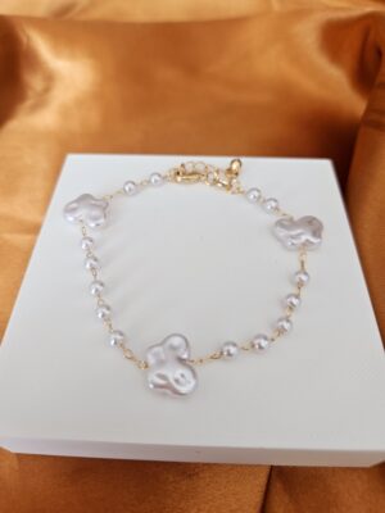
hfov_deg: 58.9
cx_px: 192
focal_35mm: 23
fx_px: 341
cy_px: 256
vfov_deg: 73.9
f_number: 1.8
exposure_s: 1/180
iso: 50
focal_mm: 5.4
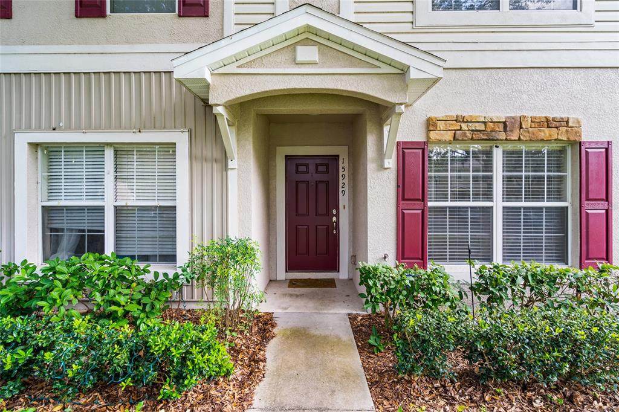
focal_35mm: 16
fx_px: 275
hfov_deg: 96.8
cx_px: 310
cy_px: 206
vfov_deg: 73.7
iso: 100
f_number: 8
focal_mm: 16
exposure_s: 1/5
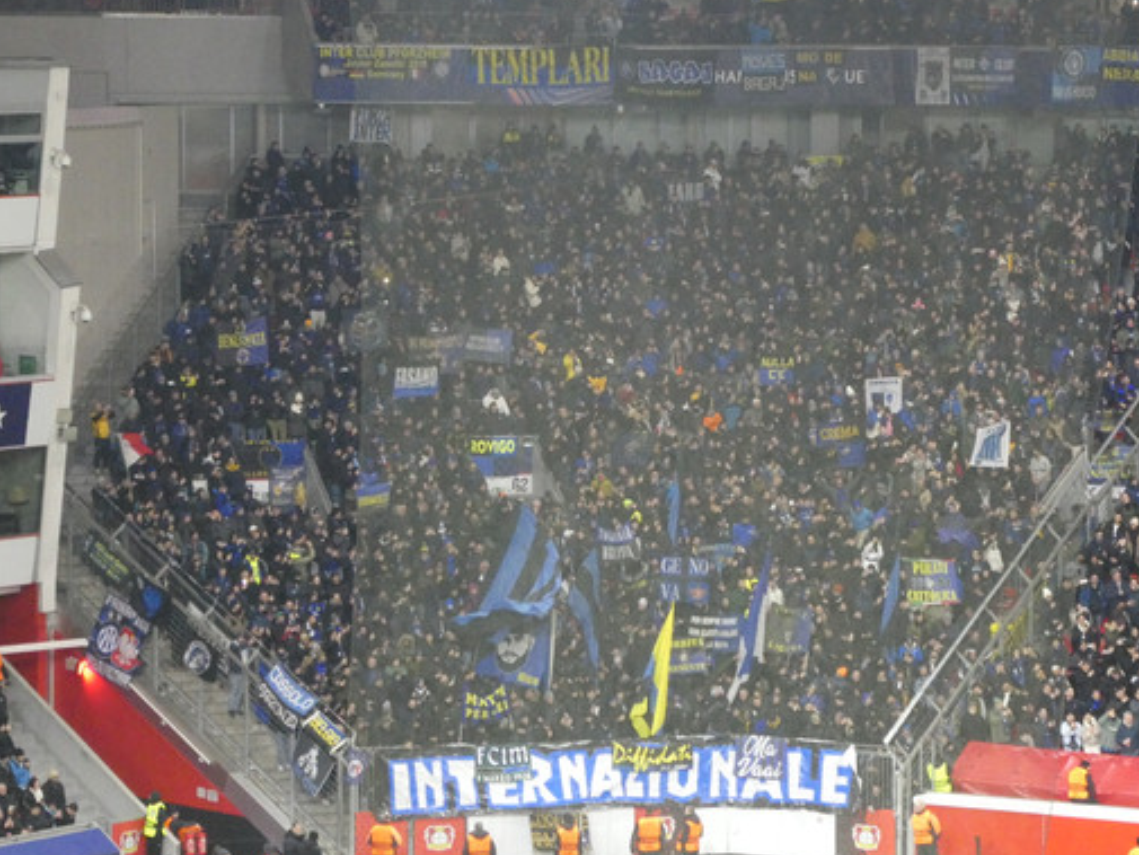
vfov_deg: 8.7
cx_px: 625
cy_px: 363
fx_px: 5628
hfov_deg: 11.6
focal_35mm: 171
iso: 1000
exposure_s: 1/80
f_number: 5.3
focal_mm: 24.2
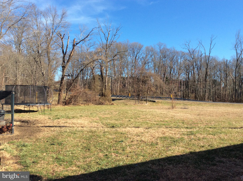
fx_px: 224
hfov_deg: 56.9
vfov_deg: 44.0
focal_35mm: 32
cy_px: 90
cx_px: 122
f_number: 2.4
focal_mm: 3.3
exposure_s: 1/867
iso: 32
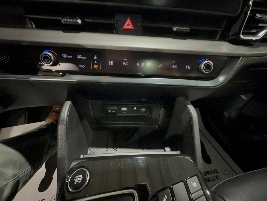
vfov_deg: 85.7
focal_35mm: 14
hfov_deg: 102.1
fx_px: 108
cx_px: 134
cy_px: 100
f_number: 2.2
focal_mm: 2.22
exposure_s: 1/30
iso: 1250
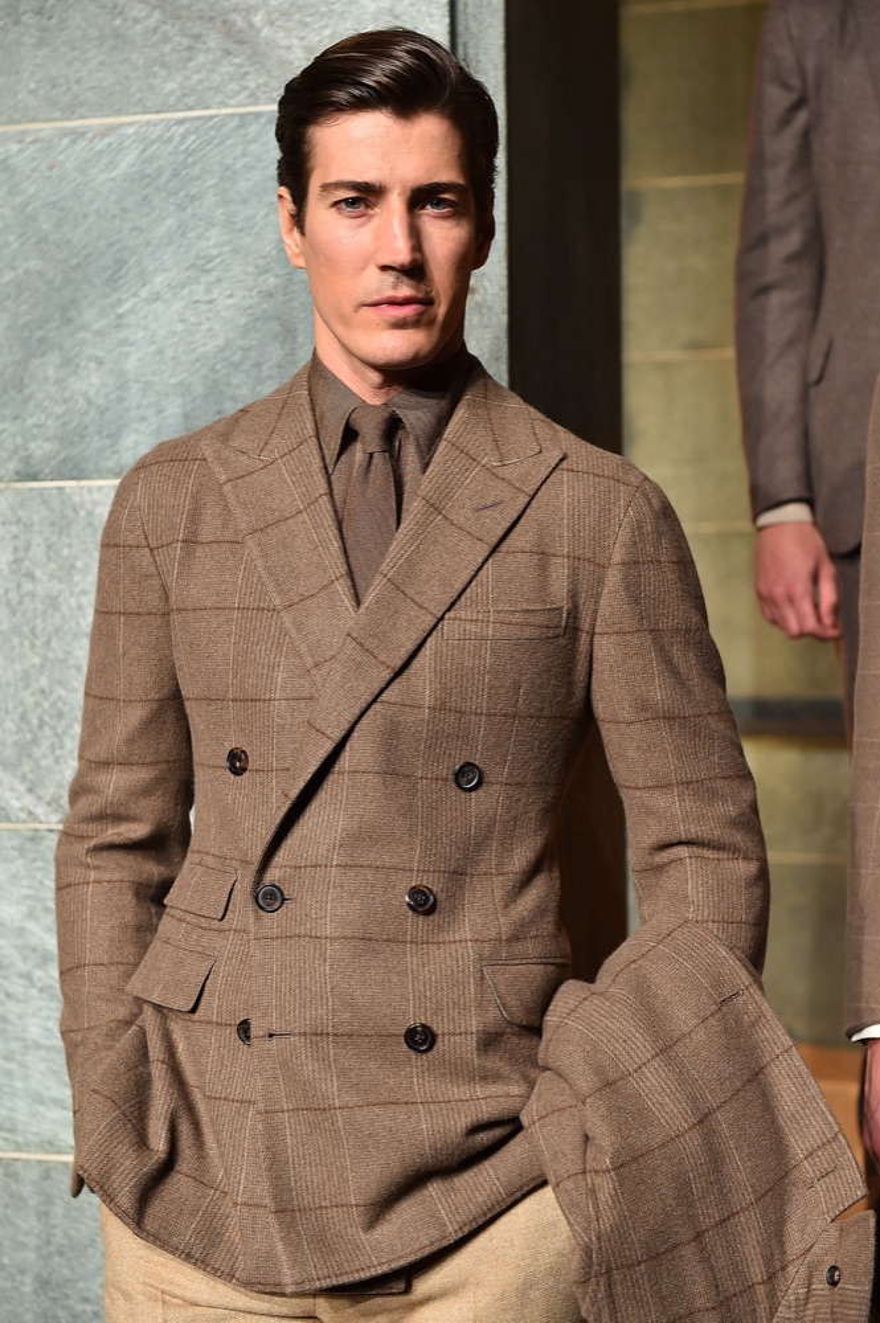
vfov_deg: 30.5
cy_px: 662
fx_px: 2424
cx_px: 440
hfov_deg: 20.6
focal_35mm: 66
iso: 800
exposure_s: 1/320
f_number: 4.5
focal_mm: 66
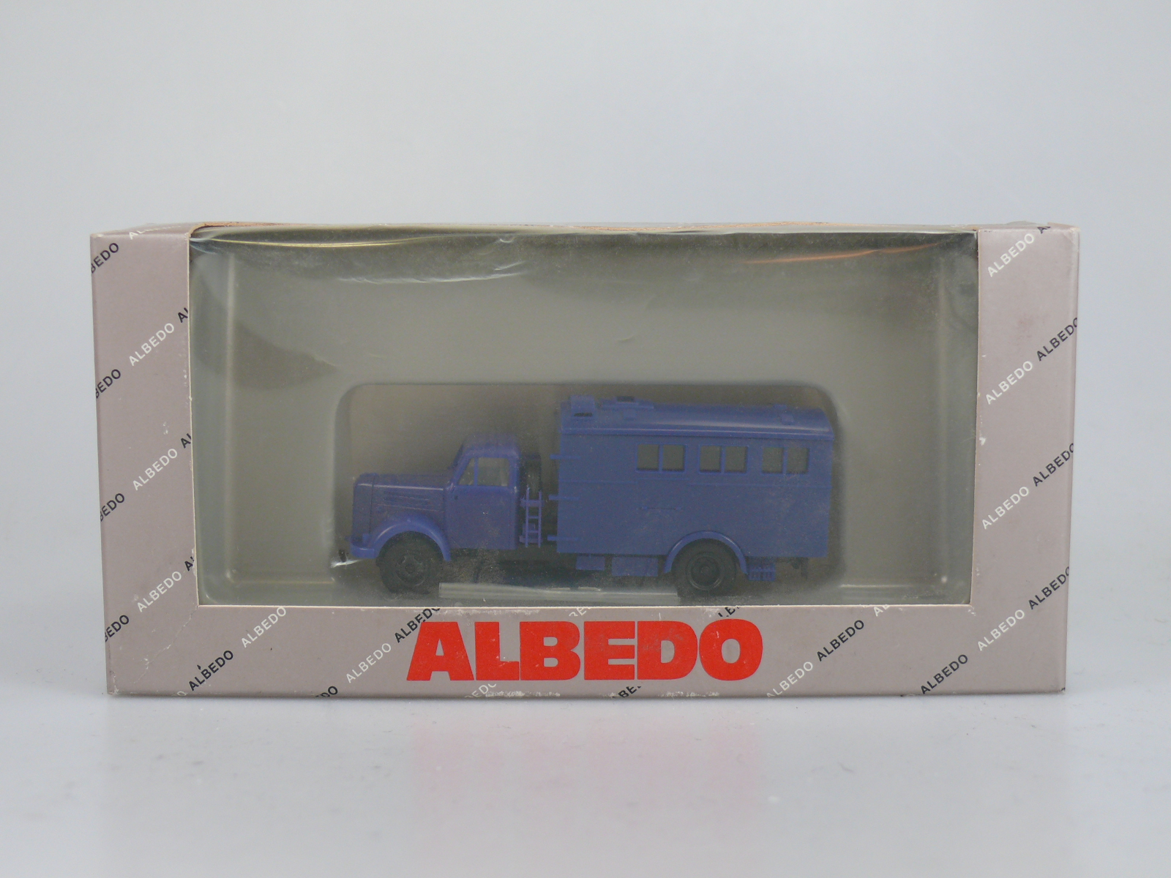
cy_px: 439
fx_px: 1894
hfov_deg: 34.3
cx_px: 586
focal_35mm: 56
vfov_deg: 26.1
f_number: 3.2
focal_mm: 9.8
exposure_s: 1/100
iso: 100
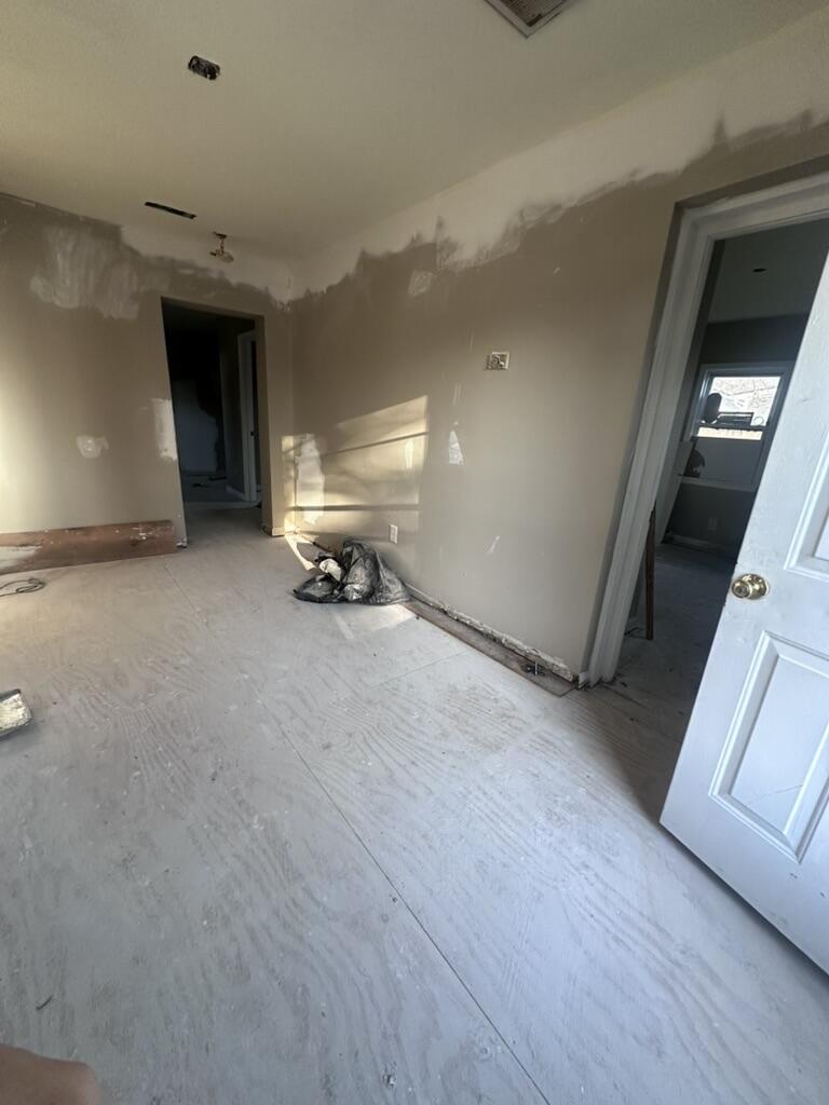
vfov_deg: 102.1
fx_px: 447
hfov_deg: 85.7
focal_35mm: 14
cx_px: 414
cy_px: 552
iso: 160
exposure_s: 1/99
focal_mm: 2.22
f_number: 2.2
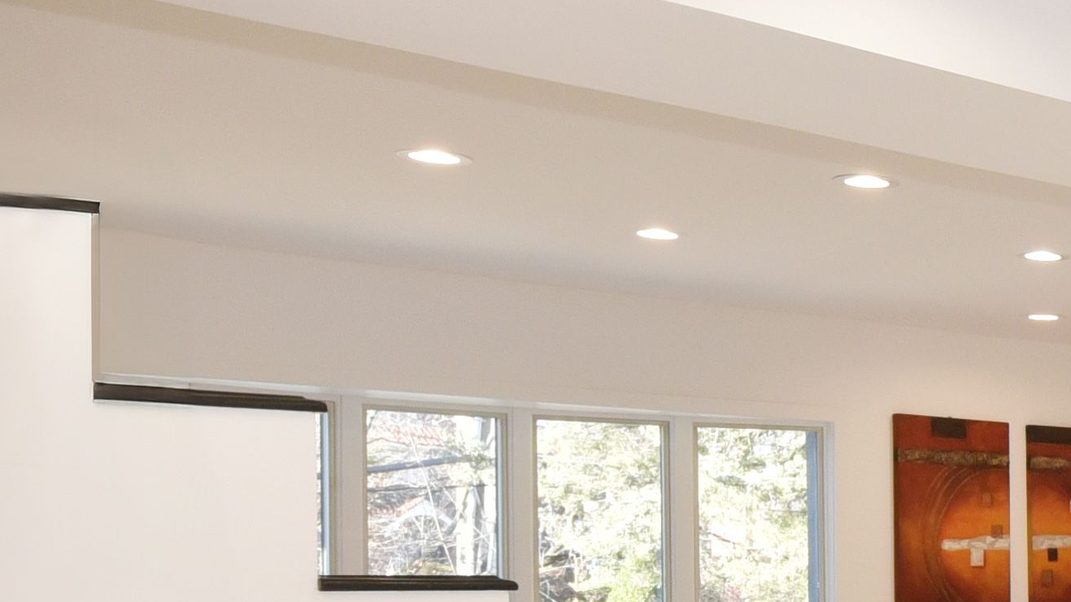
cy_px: 600
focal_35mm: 67
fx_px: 1903
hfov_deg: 23.4
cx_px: 1705
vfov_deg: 17.6
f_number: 13
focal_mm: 14
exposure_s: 1/40
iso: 1250
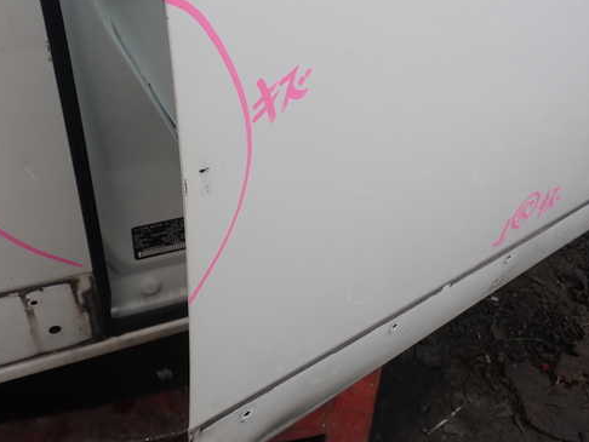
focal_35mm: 37
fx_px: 630
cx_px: 330
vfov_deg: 38.7
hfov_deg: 50.0
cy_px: 201
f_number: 3.2
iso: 100
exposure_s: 1/400
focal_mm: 5.4
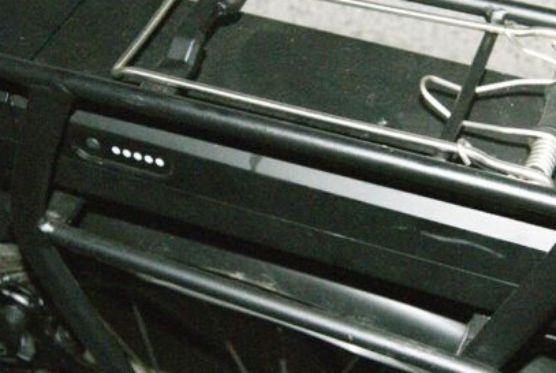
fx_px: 1052
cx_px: 332
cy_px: 203
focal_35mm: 68
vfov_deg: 20.1
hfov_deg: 29.5
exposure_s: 1/60
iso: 400
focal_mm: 24
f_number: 5.6
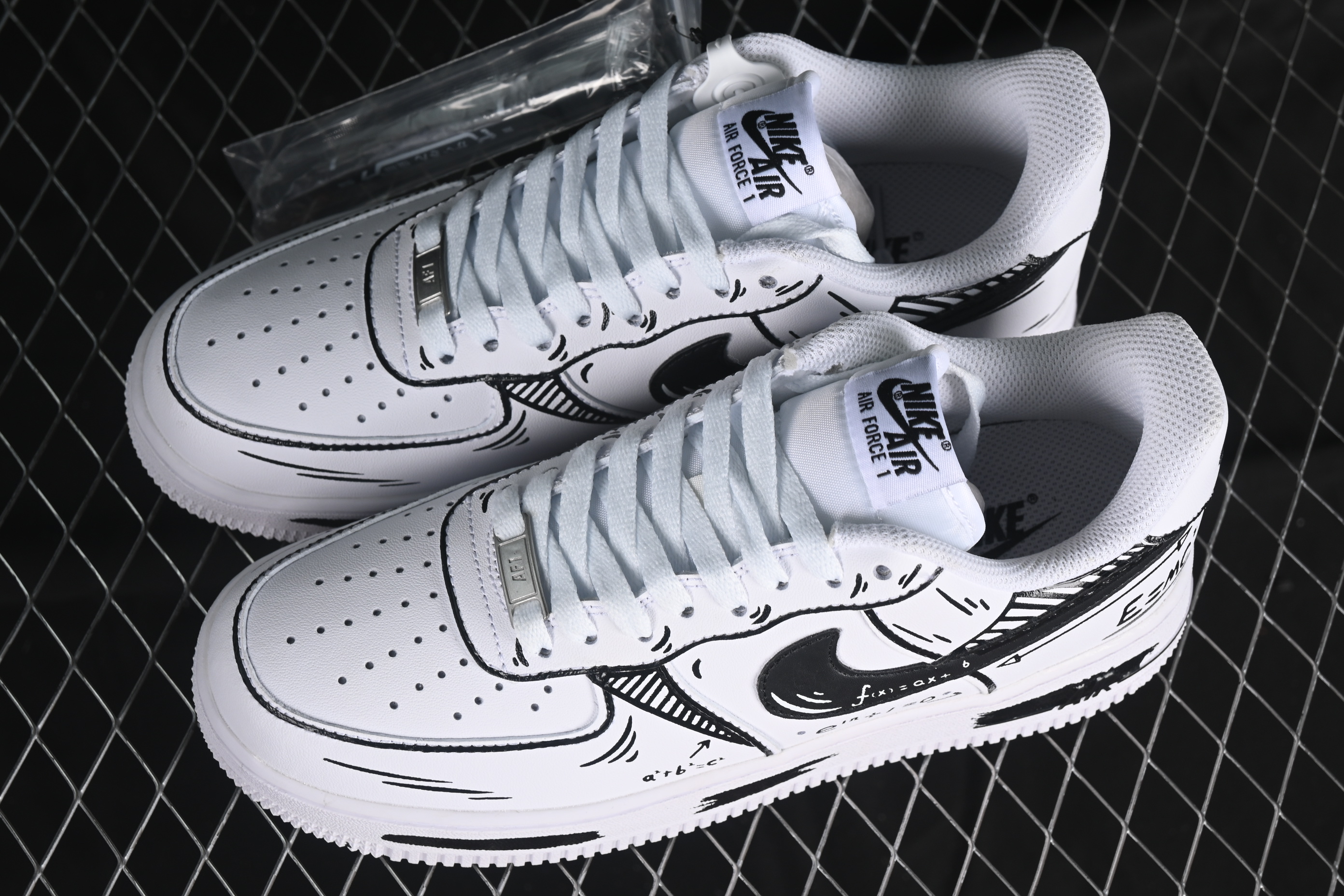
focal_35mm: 75
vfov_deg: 18.2
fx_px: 2800
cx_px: 672
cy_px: 448
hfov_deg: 27.0
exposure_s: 1/80
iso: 160
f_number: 7.1
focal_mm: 50
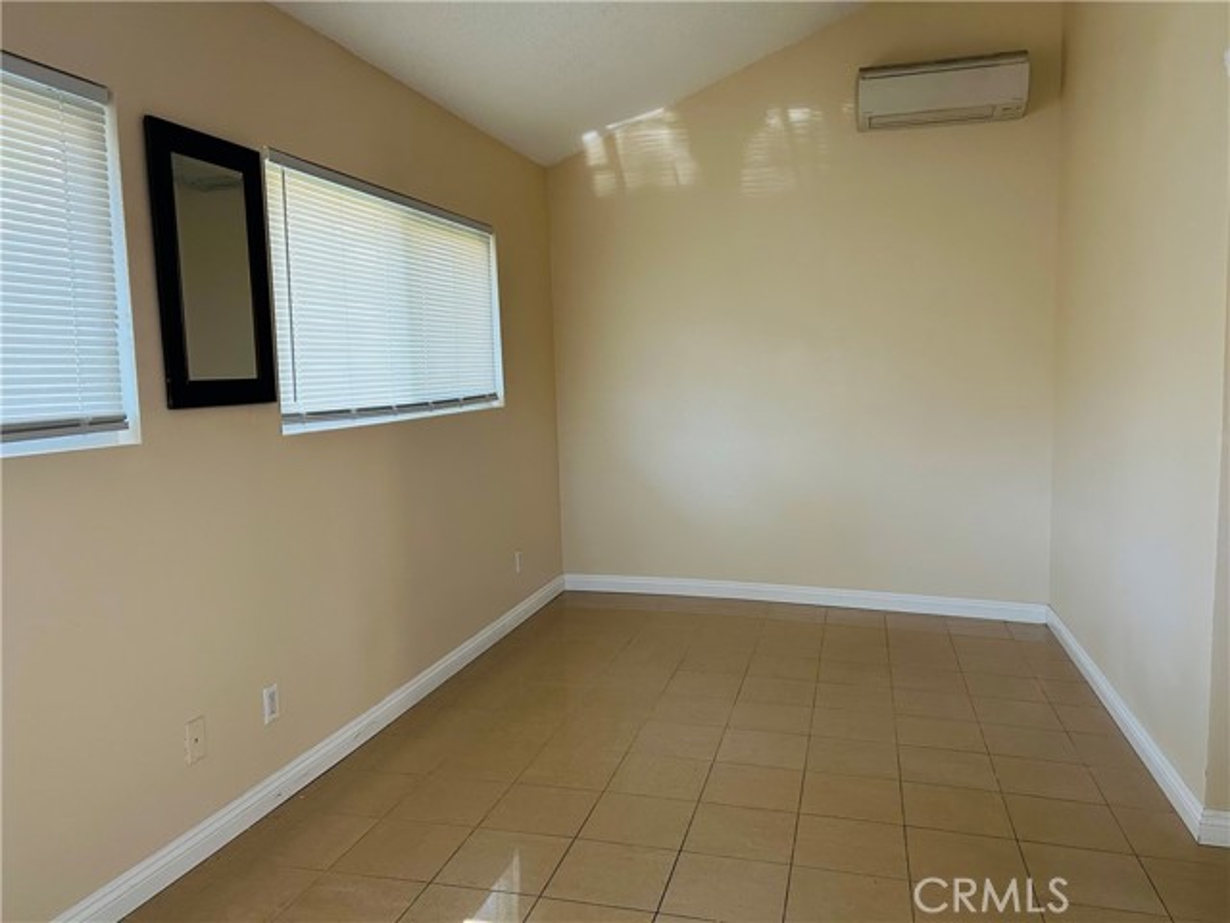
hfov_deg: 67.3
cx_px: 615
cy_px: 462
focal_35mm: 26
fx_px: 924
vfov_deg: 53.1
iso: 320
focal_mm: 5.7
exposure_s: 1/60
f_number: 1.5
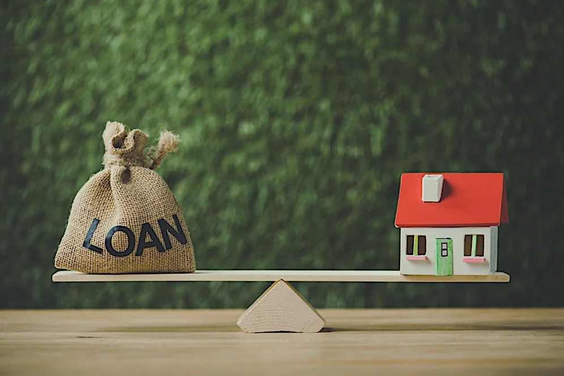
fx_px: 1661
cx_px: 283
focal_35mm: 106
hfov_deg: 19.3
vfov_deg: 12.9
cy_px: 187
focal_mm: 105
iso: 160
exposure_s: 1/200
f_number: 5
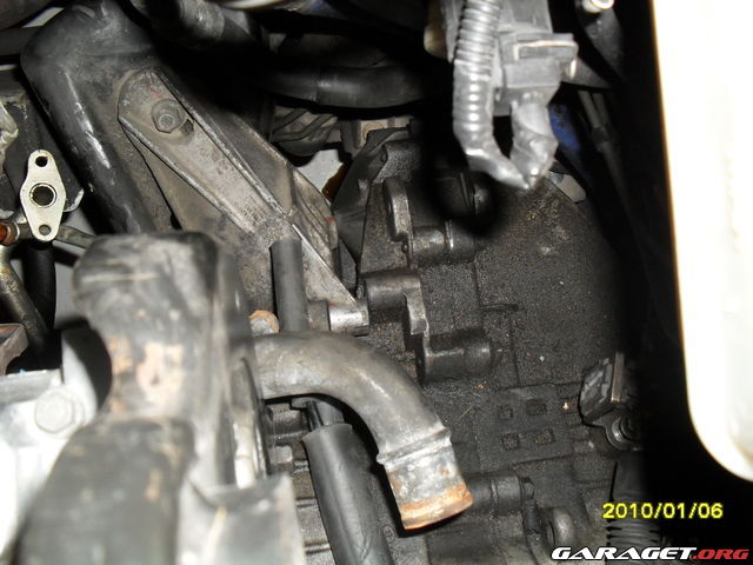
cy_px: 282
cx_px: 376
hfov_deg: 52.6
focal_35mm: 35
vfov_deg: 40.7
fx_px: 761
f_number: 3.2
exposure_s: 1/45
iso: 200
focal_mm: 6.3
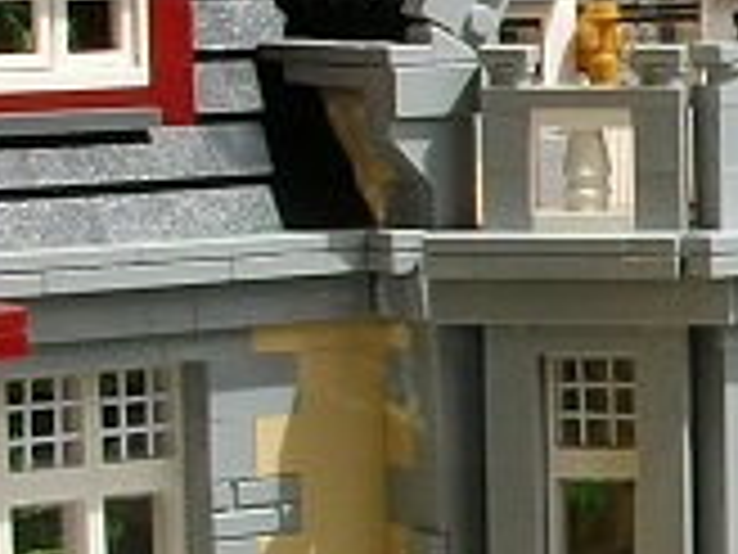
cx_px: 1408
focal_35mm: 200
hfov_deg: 9.3
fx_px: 4264
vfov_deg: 7.4
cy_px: 414
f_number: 5.5
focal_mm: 5.7
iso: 80
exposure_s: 1/392
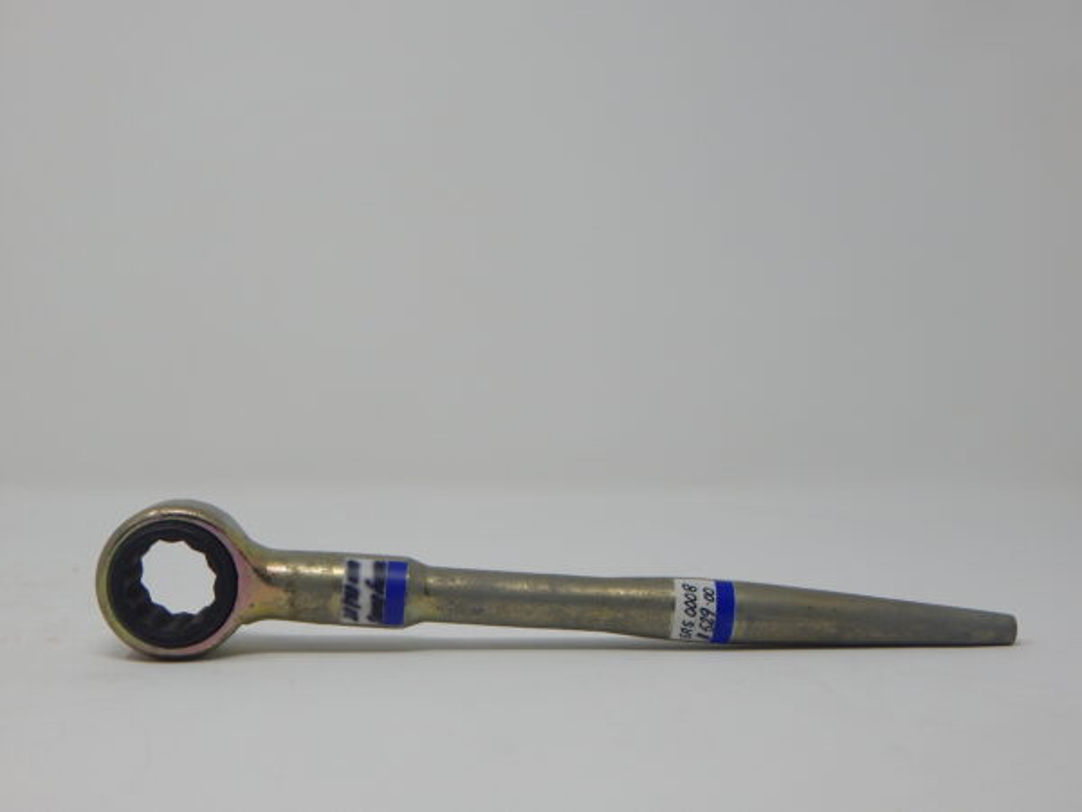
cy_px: 406
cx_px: 541
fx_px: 1500
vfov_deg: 30.3
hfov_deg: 39.7
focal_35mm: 48
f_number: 3.7
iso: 125
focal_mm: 8.6
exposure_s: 1/125
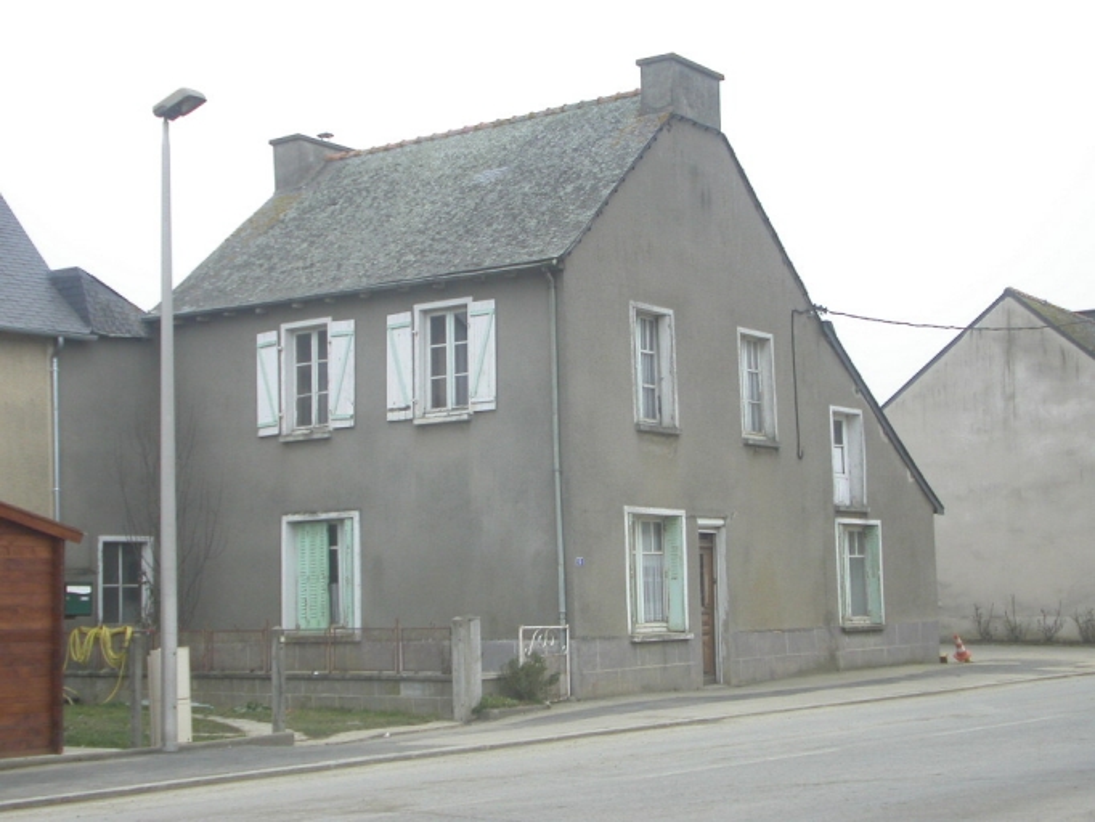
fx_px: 2848
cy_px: 411
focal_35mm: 90
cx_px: 548
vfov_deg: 16.4
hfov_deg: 21.8
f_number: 3.7
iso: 100
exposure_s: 1/113
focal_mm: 18.7
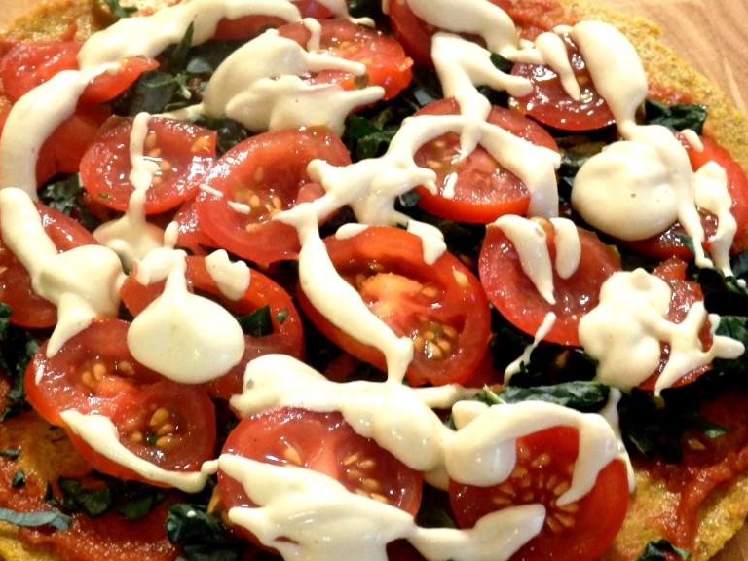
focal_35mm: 72
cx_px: 373
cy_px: 298
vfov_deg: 20.4
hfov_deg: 27.0
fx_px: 1556
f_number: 4.1
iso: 800
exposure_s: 1/10
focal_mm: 9.8
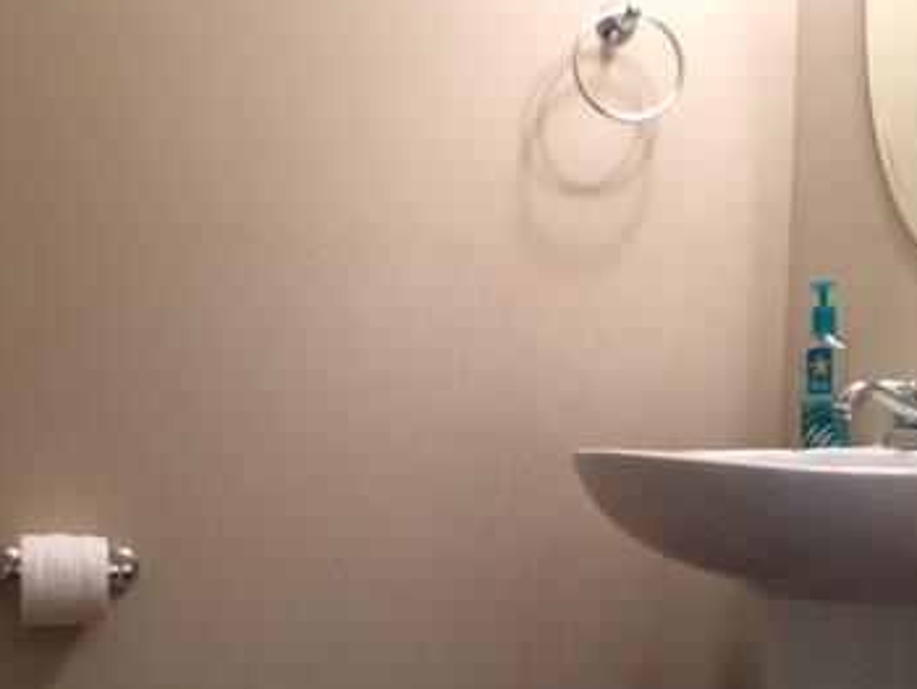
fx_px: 1405
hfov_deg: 35.2
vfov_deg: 27.0
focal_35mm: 53
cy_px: 558
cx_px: 202
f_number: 2.2
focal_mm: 4.15
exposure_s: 1/30
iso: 125
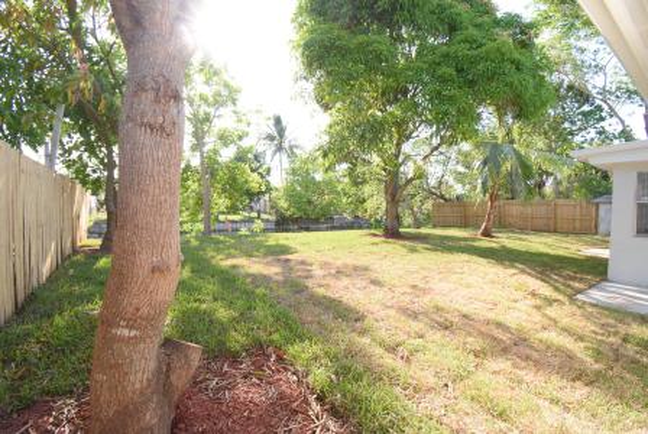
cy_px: 217
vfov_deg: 77.5
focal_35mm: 15
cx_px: 324
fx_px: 270
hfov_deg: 100.3
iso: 400
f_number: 7.1
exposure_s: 1/200
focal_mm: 10
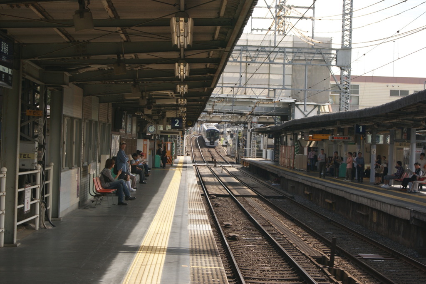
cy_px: 142
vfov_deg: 16.5
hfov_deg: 24.6
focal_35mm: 82
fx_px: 976
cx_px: 213
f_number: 9
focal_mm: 55
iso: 100
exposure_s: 1/125
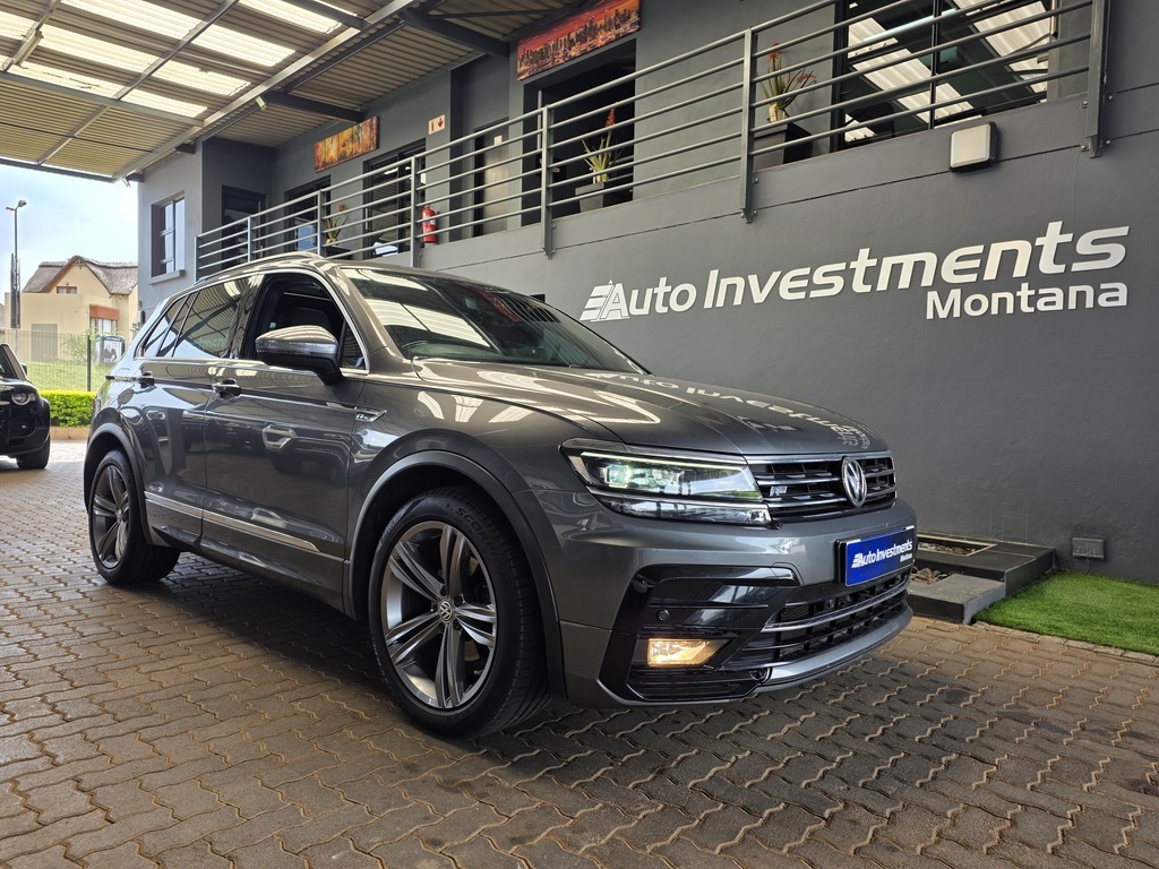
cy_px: 434
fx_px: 770
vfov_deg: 58.9
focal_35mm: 23
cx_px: 580
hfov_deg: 73.9
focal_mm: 6.25
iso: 16
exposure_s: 1/95.1
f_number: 1.7
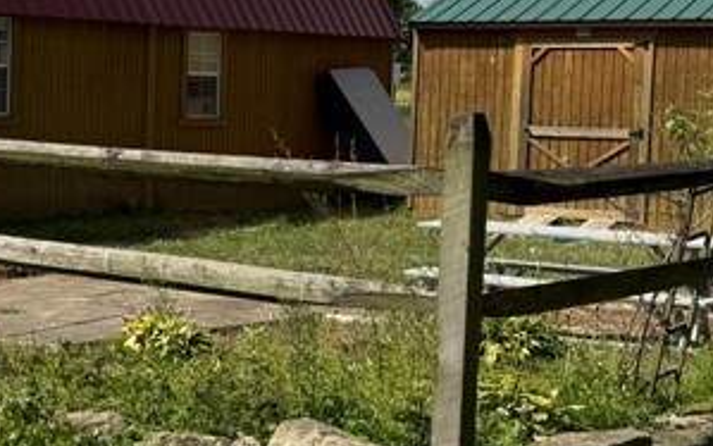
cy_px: 207
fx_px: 1691
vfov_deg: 15.0
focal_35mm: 87
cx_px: 122
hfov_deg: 23.4
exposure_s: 1/6173
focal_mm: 6.76
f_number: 1.78
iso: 80
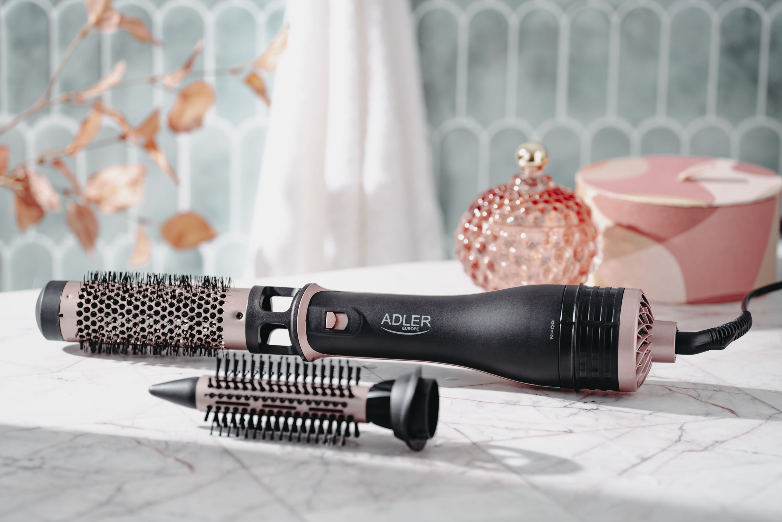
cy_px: 261
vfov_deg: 13.0
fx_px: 2281
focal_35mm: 105
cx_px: 391
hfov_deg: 19.5
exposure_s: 1/125
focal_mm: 105
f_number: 4
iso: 100
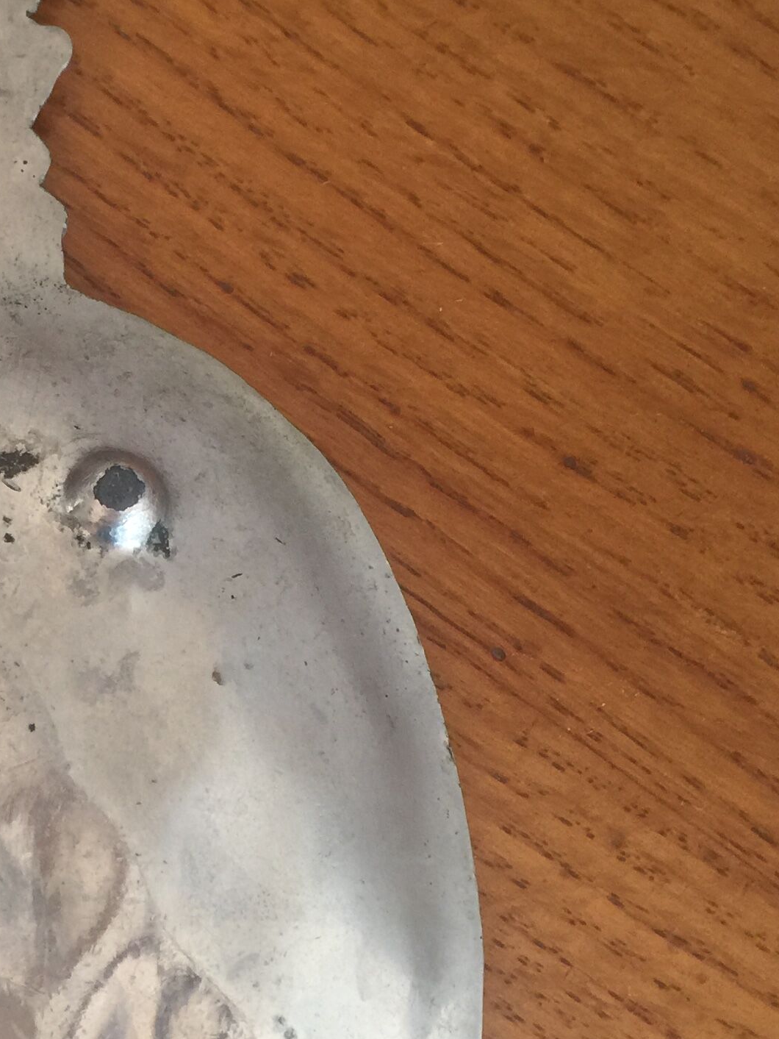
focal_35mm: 67
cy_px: 622
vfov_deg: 28.9
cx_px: -51
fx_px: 2010
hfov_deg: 21.0
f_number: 2.2
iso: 40
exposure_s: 1/33
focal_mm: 4.15
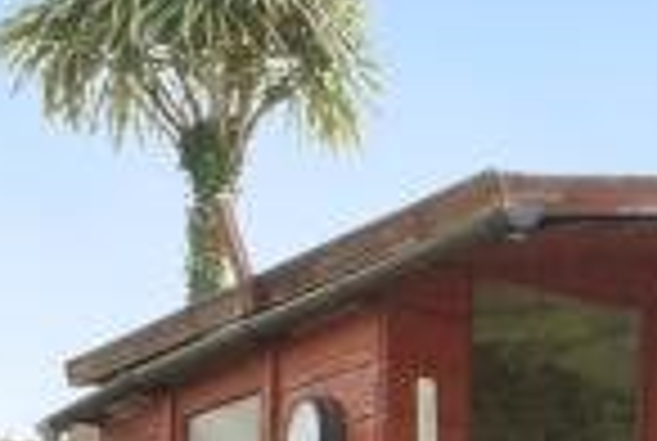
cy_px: 772
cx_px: 1048
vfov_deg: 11.5
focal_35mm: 112
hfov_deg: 16.3
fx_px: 2048
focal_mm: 16
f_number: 9
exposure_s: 1/320
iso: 800
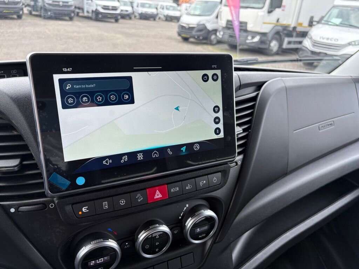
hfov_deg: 67.3
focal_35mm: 26
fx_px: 270
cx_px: 180
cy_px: 134
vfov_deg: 53.1
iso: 40
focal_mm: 5.96
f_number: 1.6
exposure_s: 1/150
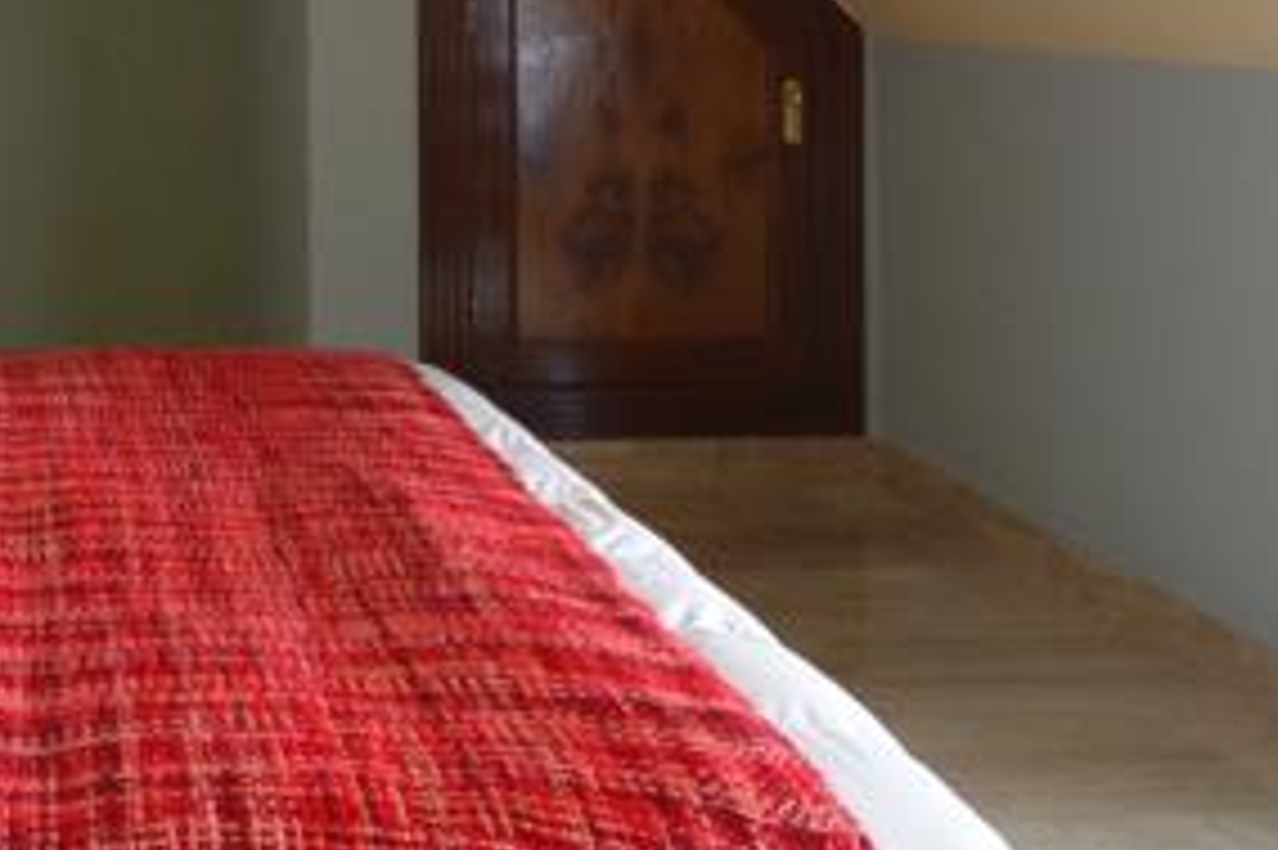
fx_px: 1916
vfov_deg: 23.7
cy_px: -52
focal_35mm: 54
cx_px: 45
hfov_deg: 34.1
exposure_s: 1/60
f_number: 4
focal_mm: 10
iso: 720
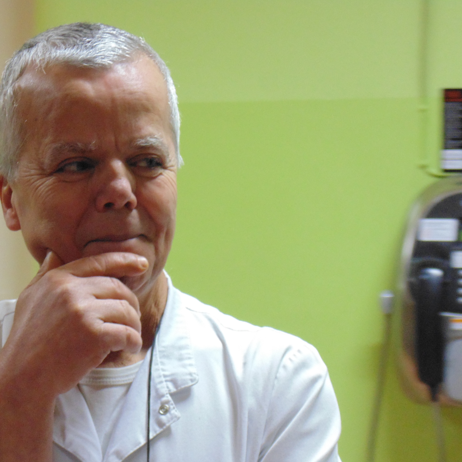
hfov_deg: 12.4
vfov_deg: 12.4
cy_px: 231
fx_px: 2129
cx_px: 169
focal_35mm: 141
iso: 400
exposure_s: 1/10
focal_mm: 21.3
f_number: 4.8
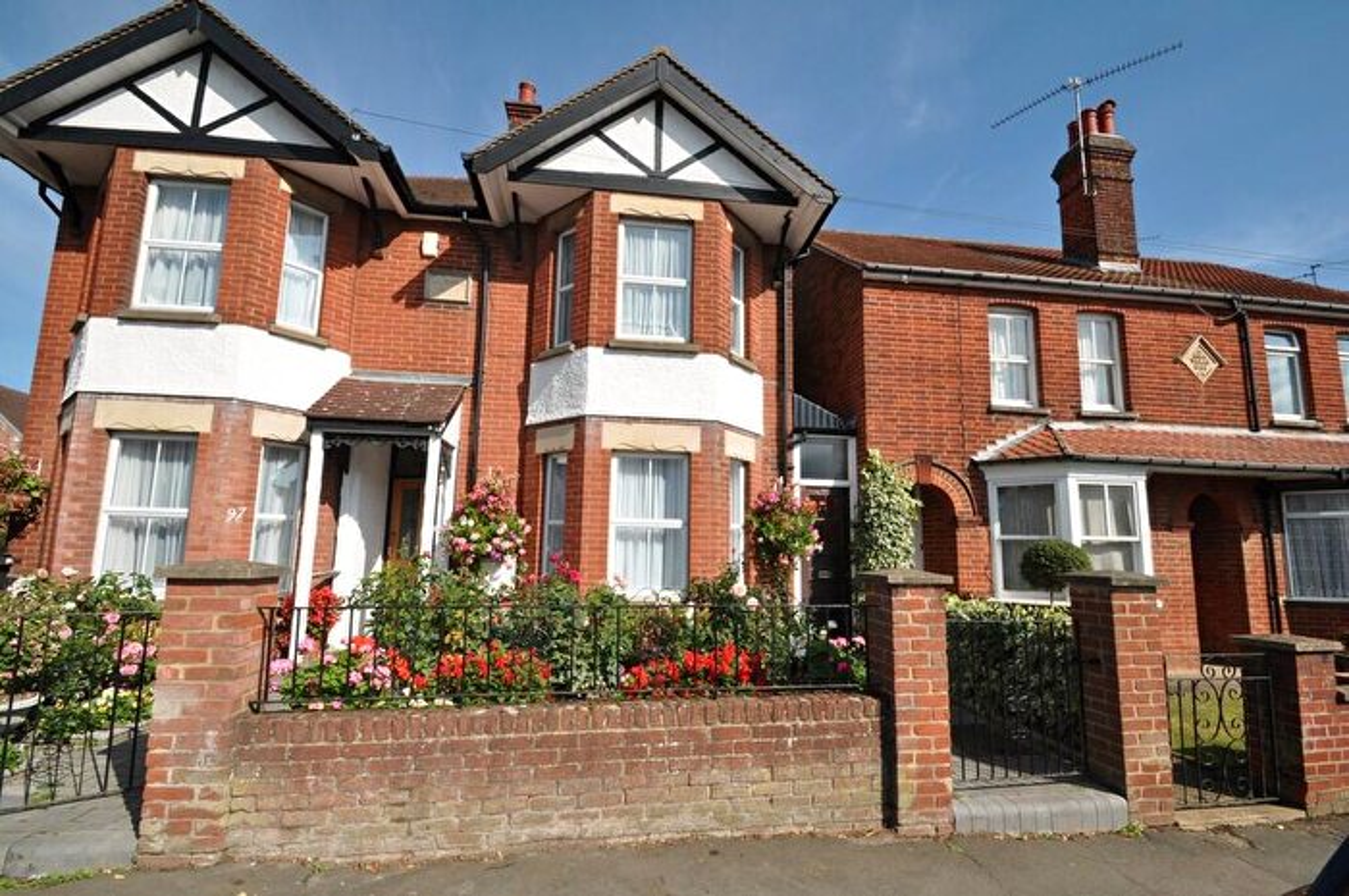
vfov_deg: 77.2
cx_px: 674
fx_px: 561
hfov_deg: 100.5
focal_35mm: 15
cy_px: 448
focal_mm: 10
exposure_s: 1/200
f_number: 14
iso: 200
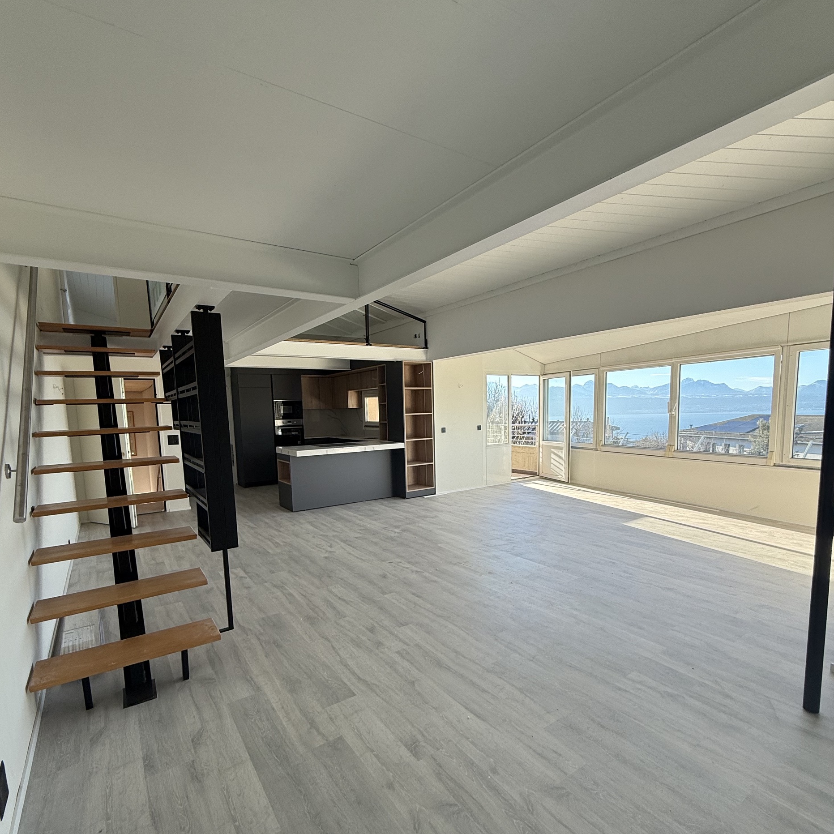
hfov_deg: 84.0
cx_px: 407
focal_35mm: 17
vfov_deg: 83.6
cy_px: 466
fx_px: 463
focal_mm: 2.22
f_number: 2.2
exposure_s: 1/216
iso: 64
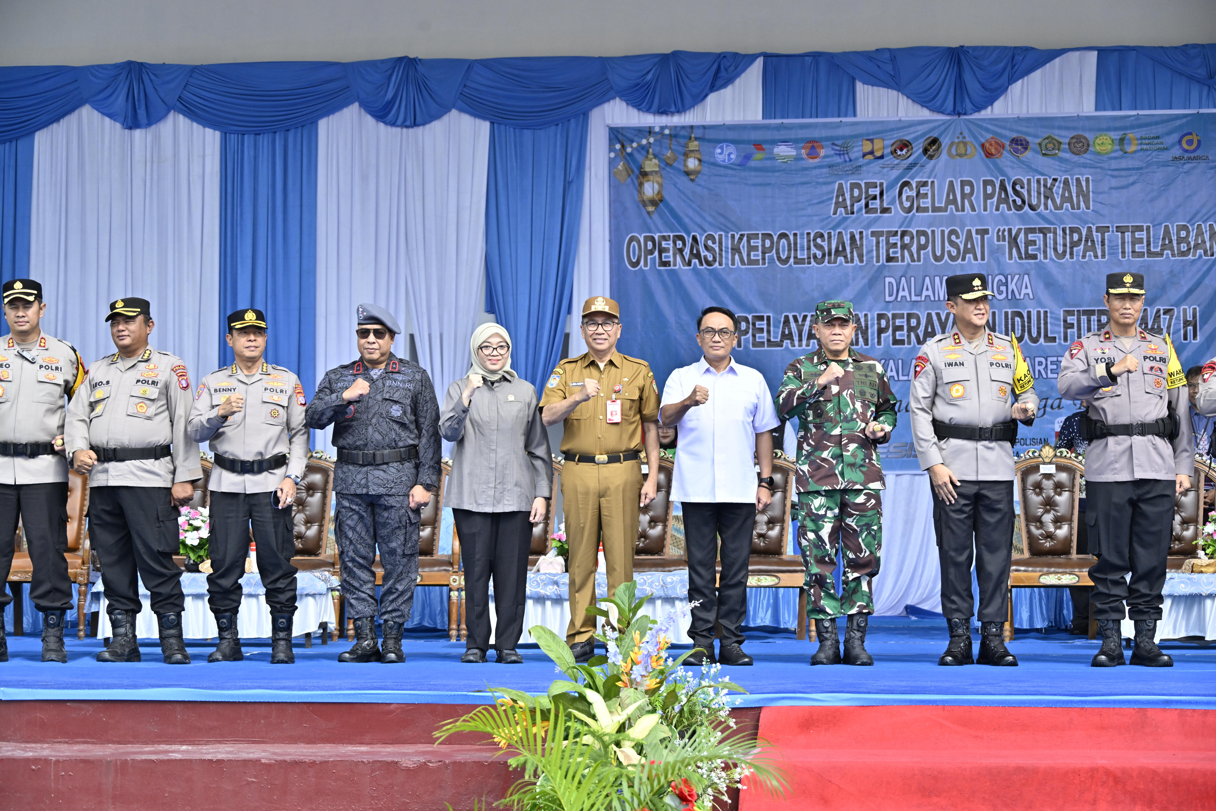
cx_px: 608
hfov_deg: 28.8
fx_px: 2364
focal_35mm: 70
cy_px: 406
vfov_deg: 19.5
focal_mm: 70
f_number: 6
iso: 1000
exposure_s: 1/1250
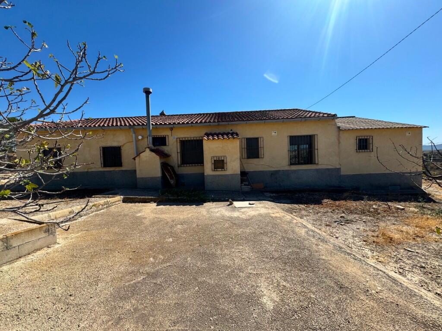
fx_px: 179
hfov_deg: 102.1
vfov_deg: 85.7
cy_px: 166
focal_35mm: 14
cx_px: 221
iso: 40
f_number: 2.2
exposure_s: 1/1748
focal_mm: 2.22
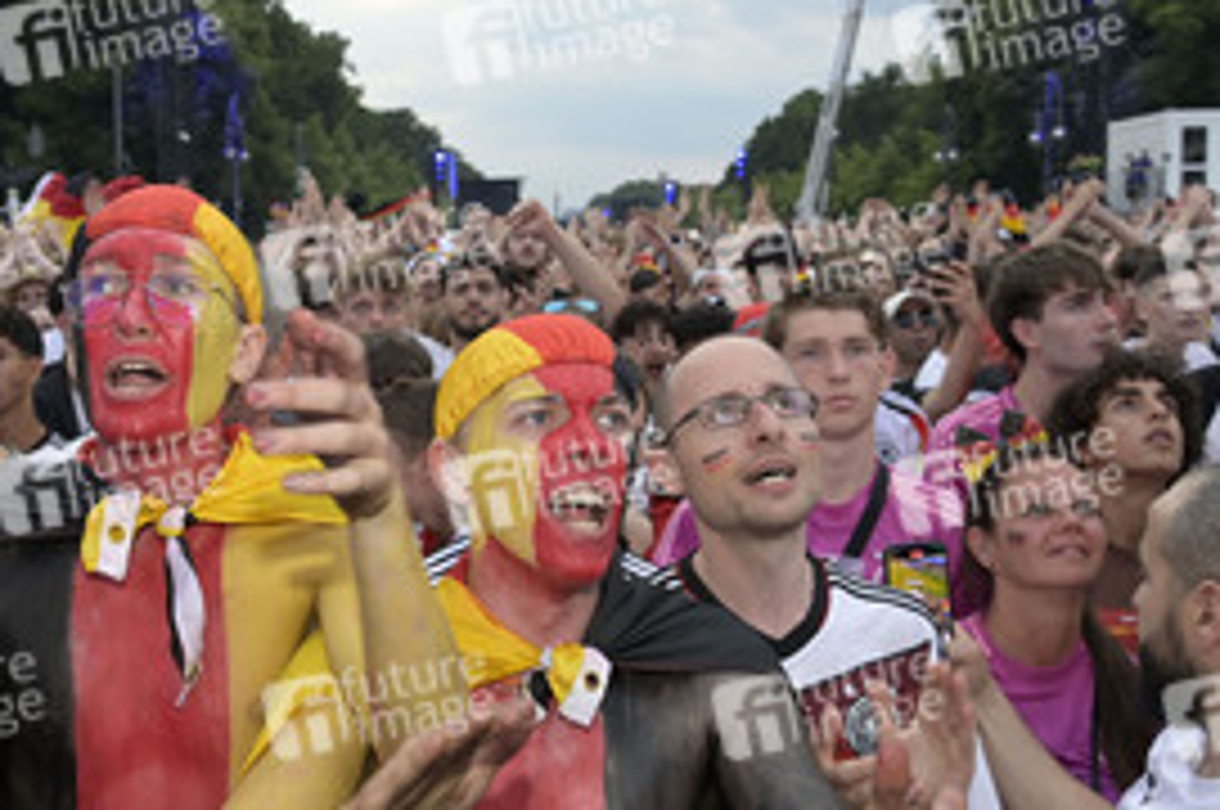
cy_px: 369
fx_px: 1692
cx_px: 439
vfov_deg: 26.9
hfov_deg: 39.3
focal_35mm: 50
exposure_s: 1/125
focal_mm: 30
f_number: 7.1
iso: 1250
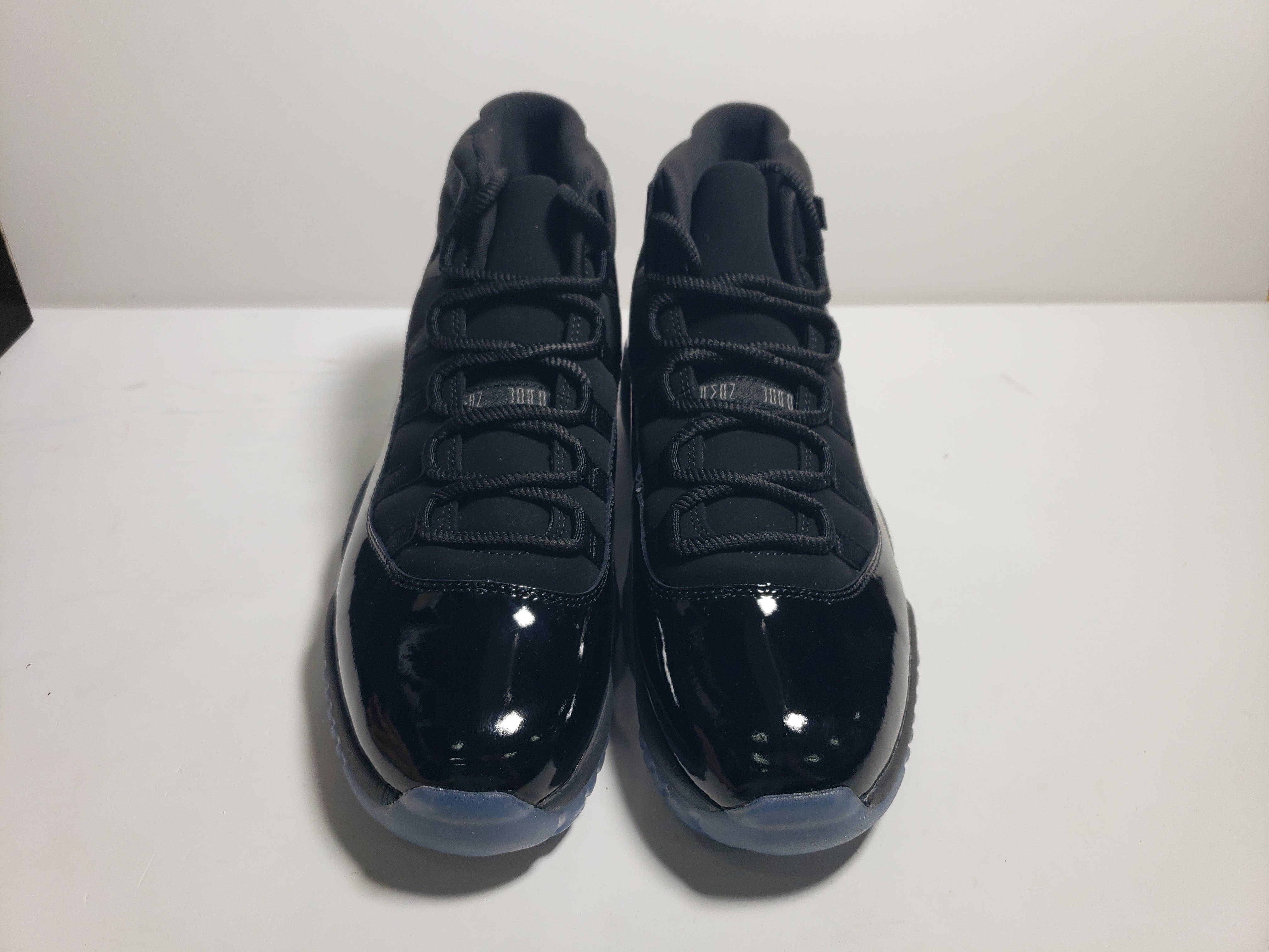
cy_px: 476
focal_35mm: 26
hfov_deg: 67.3
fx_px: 953
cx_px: 634
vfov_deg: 53.1
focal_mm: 4.3
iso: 50
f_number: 1.5
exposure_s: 1/399
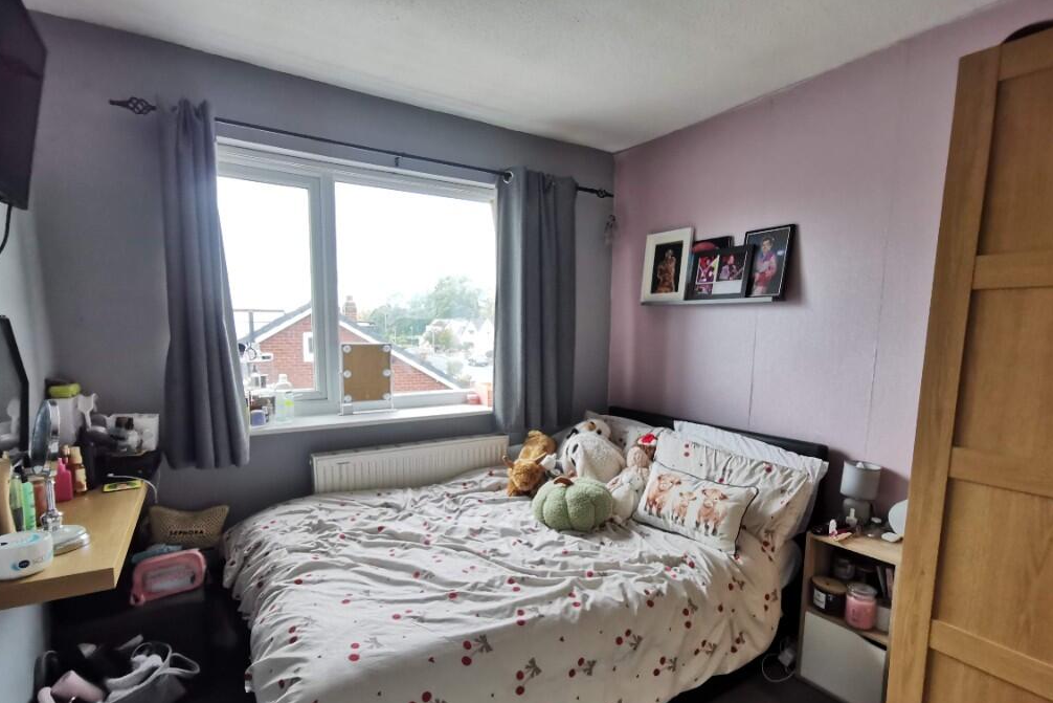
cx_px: 529
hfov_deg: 90.0
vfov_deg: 67.1
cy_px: 399
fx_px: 527
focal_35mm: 18
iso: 125
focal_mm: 2.26
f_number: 2.2
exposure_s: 1/50
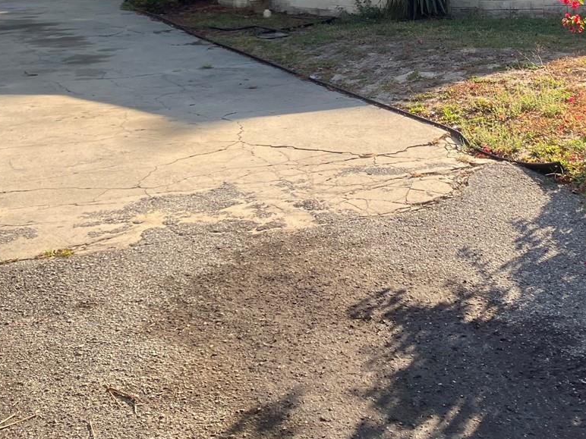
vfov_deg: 24.1
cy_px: 1
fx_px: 982
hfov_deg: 32.5
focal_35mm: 58
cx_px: 451
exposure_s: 1/496
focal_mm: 3.99
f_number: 1.8
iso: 32
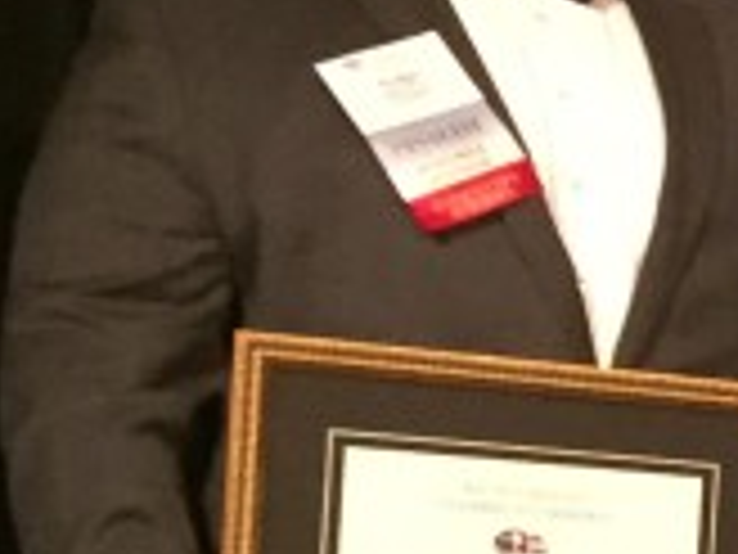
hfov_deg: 8.3
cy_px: 786
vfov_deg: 7.5
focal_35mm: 194
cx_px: 2349
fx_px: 4136
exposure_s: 1/15
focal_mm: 4.15
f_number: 2.2
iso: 250
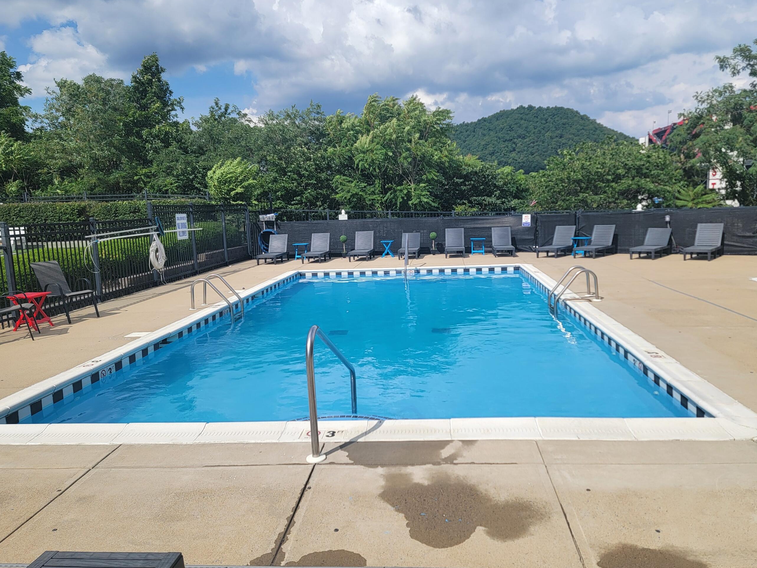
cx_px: 390
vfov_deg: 49.8
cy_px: 277
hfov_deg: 63.4
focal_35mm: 28
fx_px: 612
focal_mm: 6.7
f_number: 1.8
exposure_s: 1/1632
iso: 16
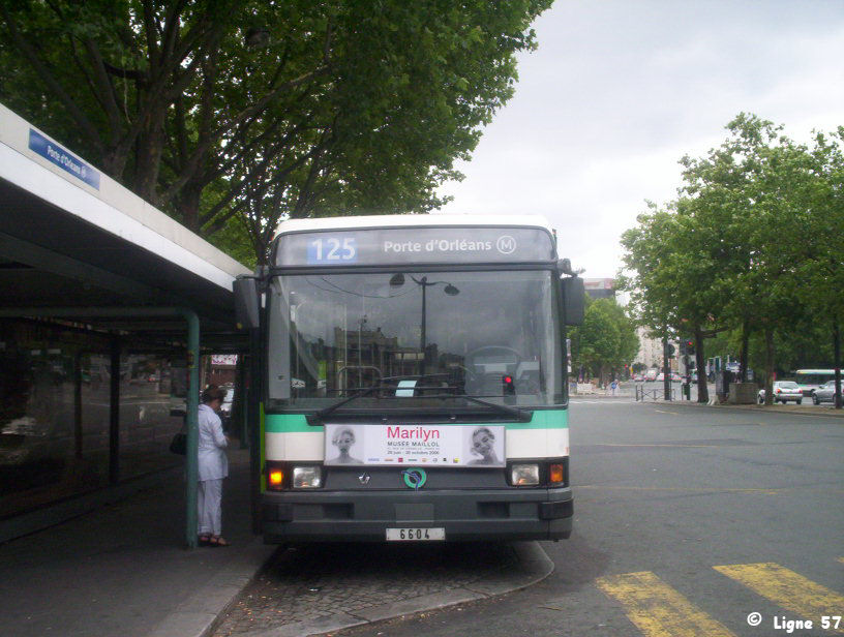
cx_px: 422
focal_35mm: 38
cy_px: 318
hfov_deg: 48.9
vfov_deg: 37.9
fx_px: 929
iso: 100
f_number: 4.5
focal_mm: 4.99
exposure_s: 1/237
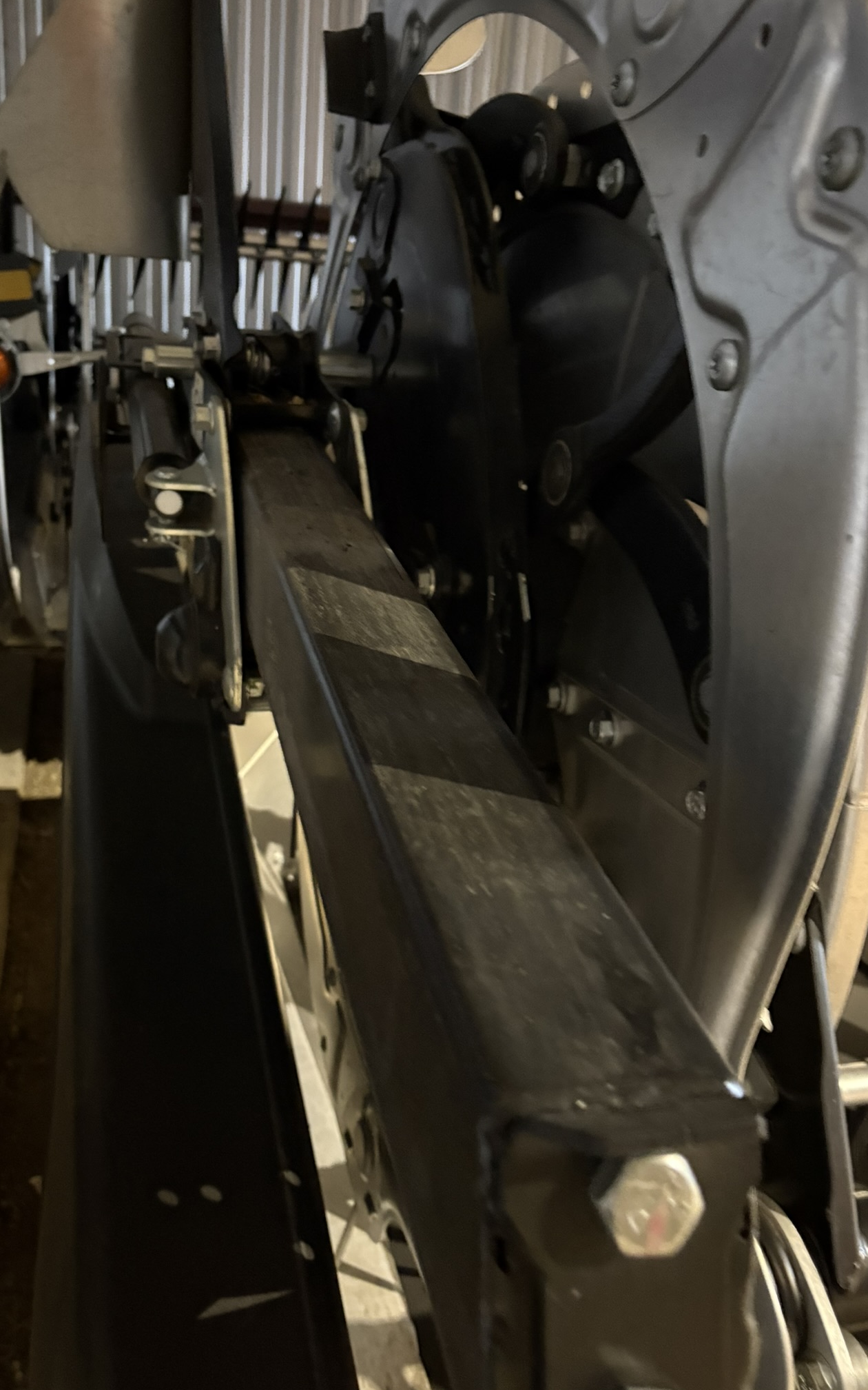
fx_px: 1060
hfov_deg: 44.4
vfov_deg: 66.5
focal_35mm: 28
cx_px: 364
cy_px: 693
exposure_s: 1/15
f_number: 1.6
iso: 2000
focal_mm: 5.96
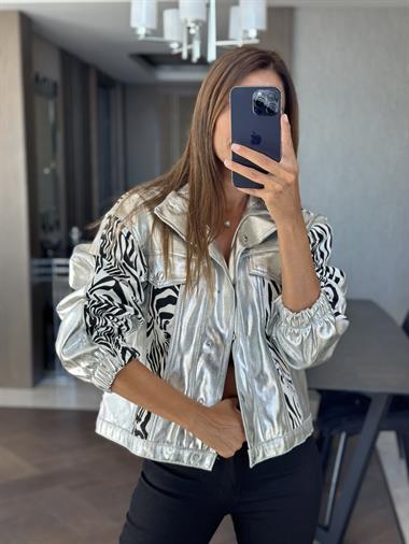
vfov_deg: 39.6
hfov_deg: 30.3
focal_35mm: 48
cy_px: 272
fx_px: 756
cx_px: 204
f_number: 1.78
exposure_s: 1/121
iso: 80
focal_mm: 6.86
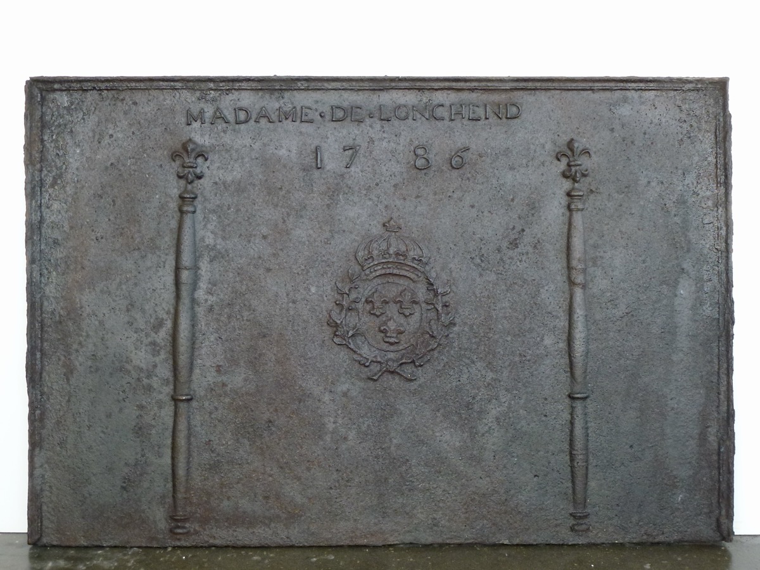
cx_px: 380
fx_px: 790
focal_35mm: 36
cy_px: 285
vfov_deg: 39.7
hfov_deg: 51.4
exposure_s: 1/60
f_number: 3.7
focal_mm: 6.4
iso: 250
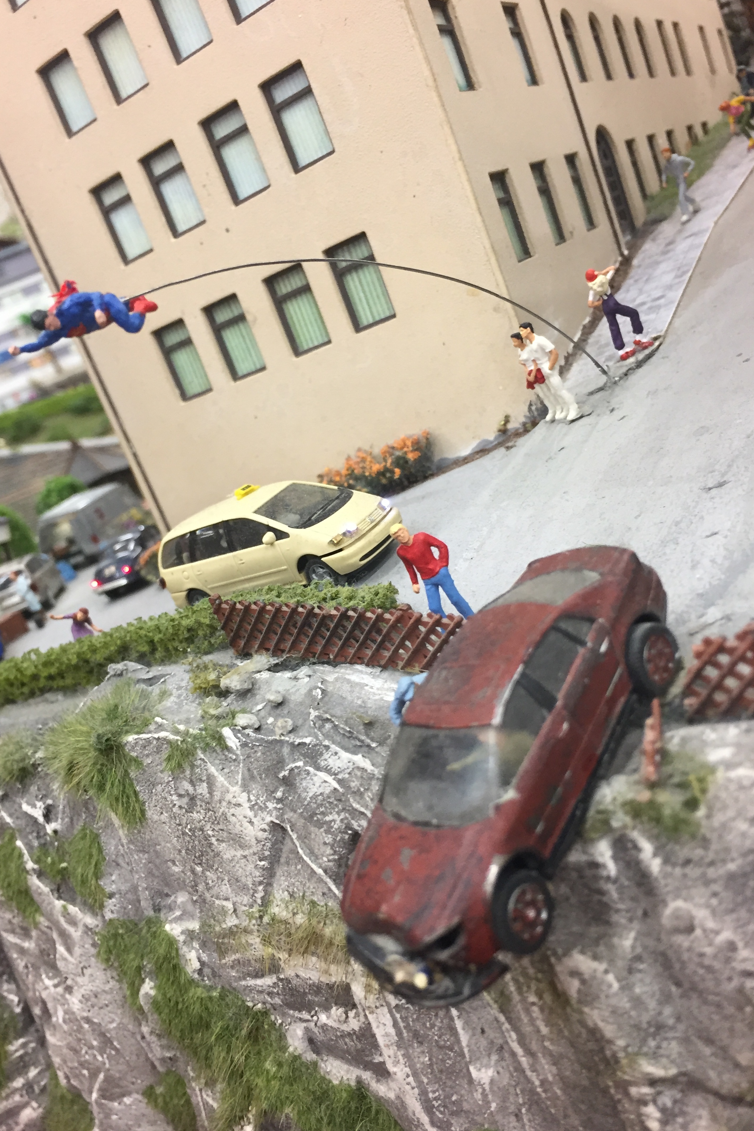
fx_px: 974
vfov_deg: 60.3
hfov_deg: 42.3
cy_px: 567
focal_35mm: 31
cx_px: 346
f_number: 2.2
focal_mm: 4.15
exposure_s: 1/33
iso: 64
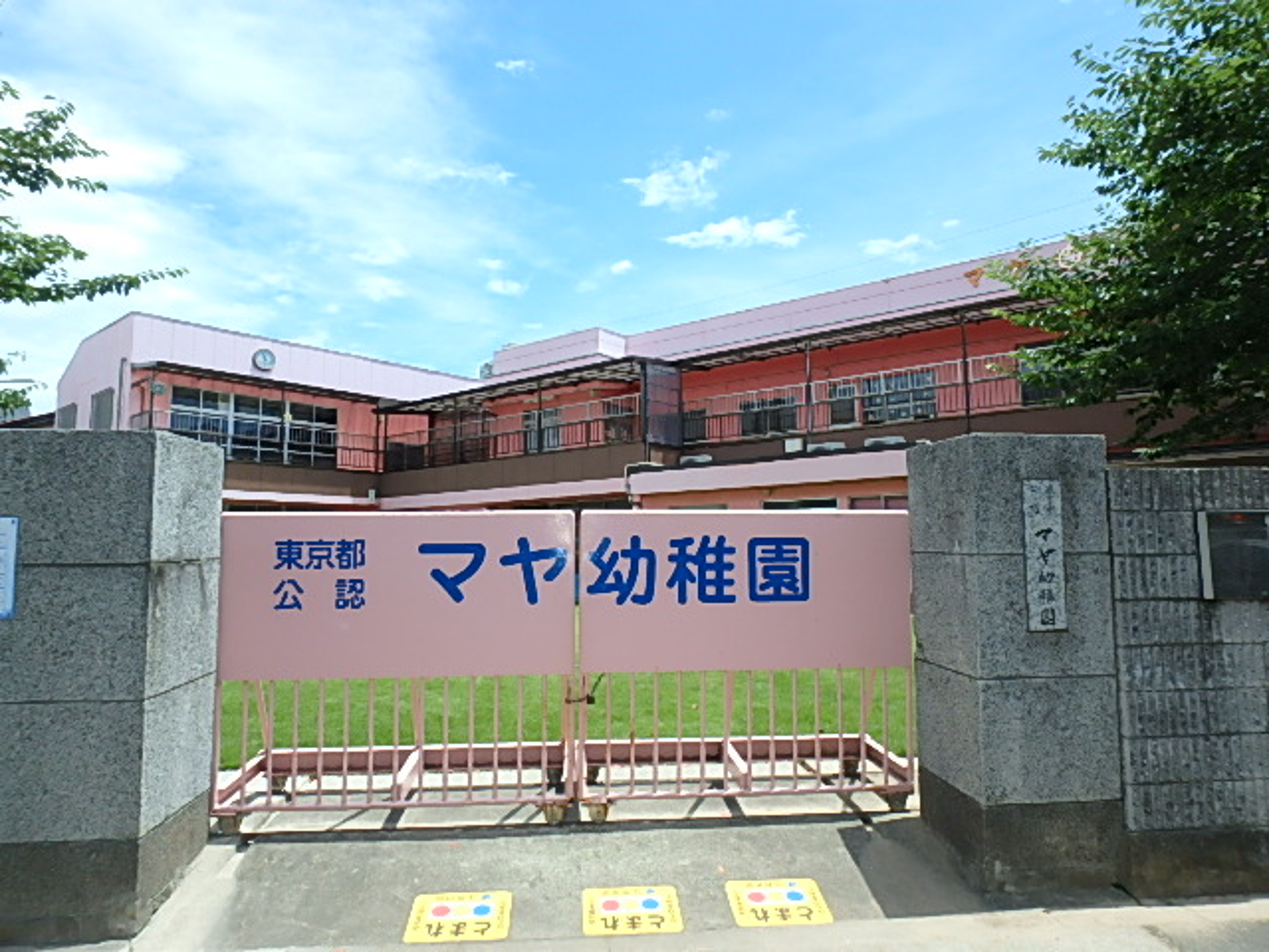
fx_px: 770
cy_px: 476
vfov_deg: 63.4
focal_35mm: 21
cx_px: 634
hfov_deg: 79.0
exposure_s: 1/800
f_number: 3.5
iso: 125
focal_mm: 3.7
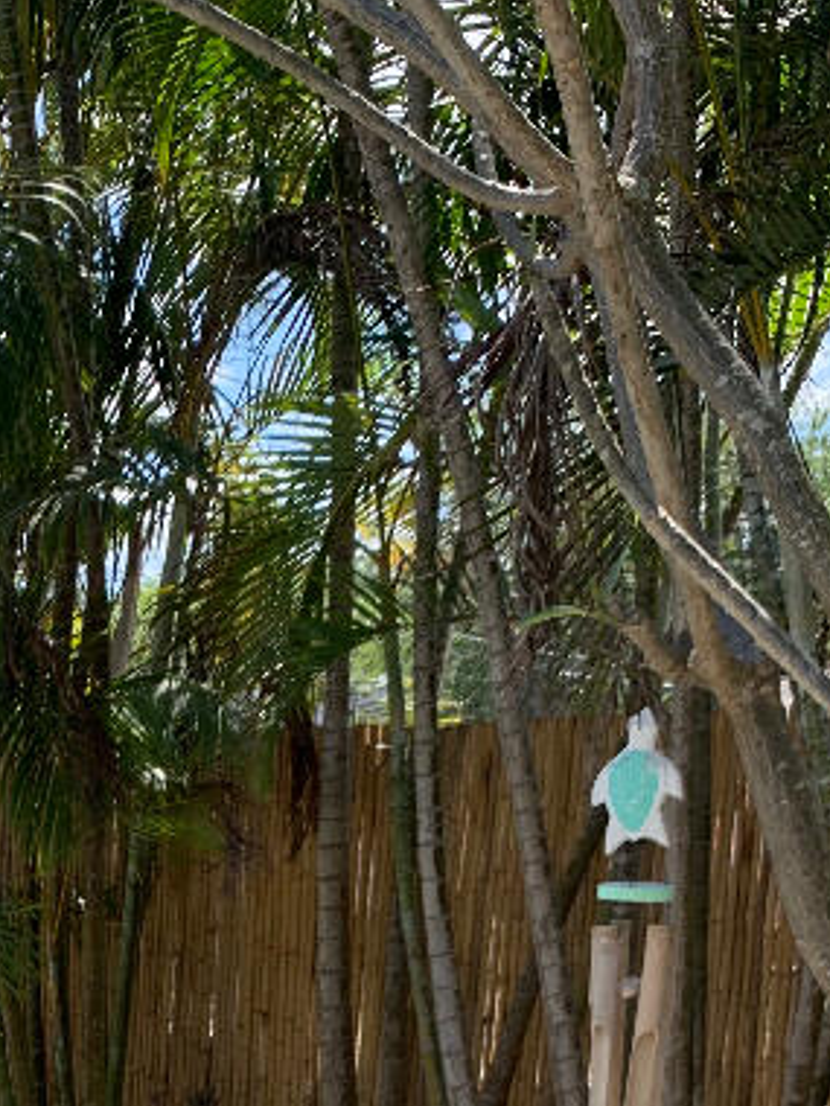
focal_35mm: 70
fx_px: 2238
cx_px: -35
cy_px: 1292
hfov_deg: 20.2
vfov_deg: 25.3
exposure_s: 1/842
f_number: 1.8
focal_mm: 4.25
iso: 25
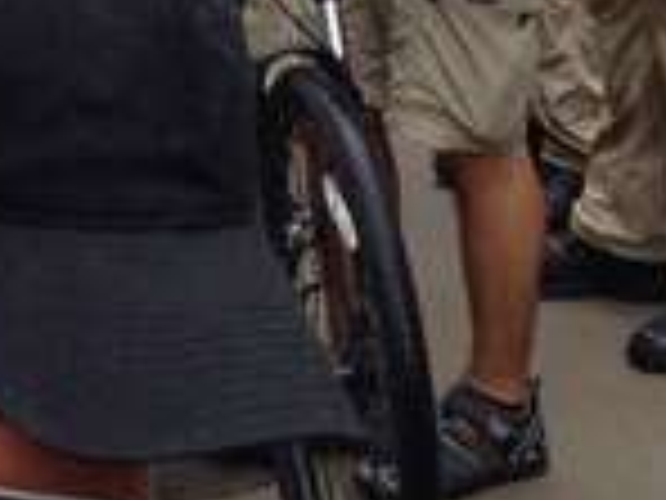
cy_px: -797
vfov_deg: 7.3
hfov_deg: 10.4
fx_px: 3636
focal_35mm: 189
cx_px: 76
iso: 64
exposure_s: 1/339
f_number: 2.4
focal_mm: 4.28
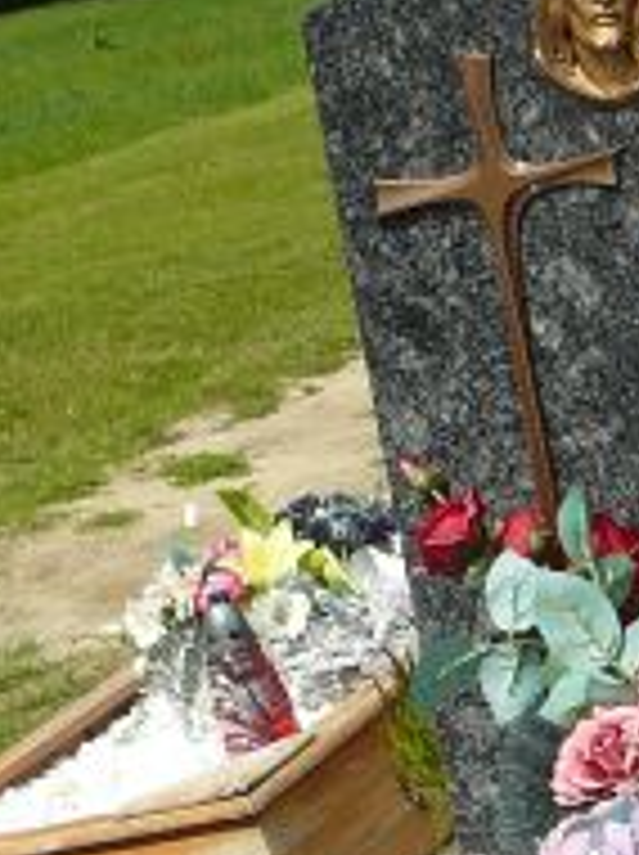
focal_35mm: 118
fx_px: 2911
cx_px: 540
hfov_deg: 12.5
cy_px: 1134
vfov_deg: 15.8
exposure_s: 1/640
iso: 80
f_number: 5
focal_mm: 5.2
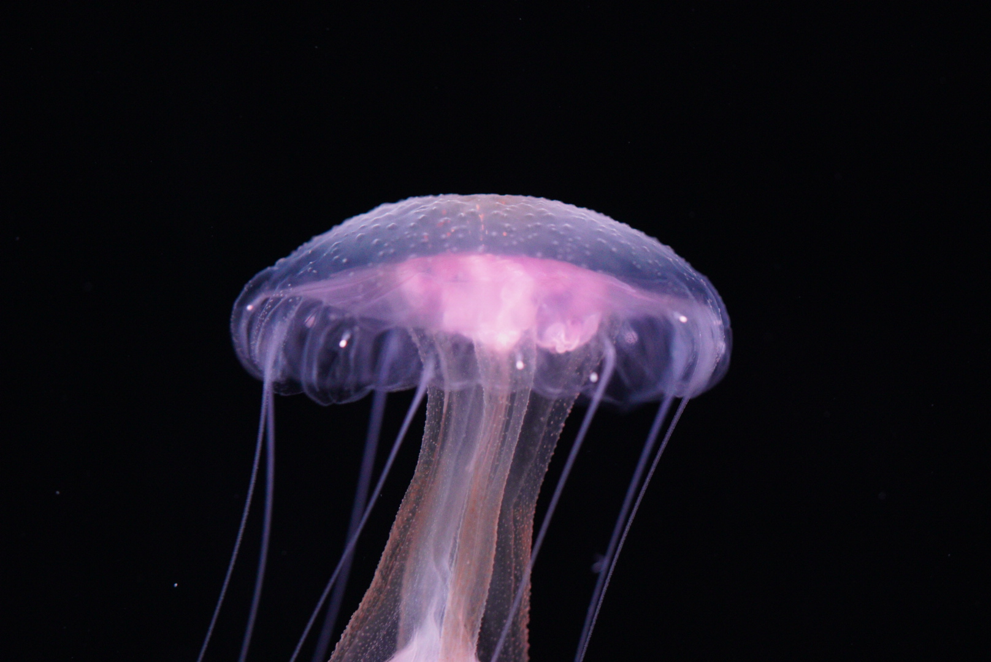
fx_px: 3719
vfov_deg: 10.2
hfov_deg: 15.2
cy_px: 331
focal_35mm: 135
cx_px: 496
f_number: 4
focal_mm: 90
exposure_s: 1/60
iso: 3200
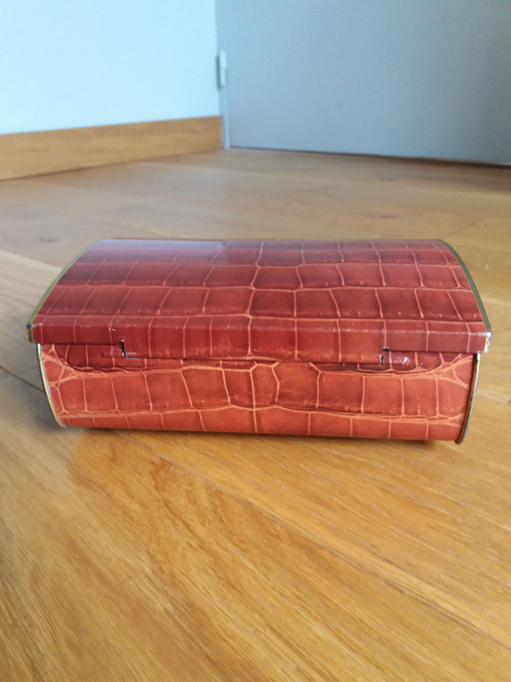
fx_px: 551
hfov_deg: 49.7
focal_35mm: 28
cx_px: 256
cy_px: 341
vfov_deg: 63.4
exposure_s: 1/17
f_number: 1.9
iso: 200
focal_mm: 3.7
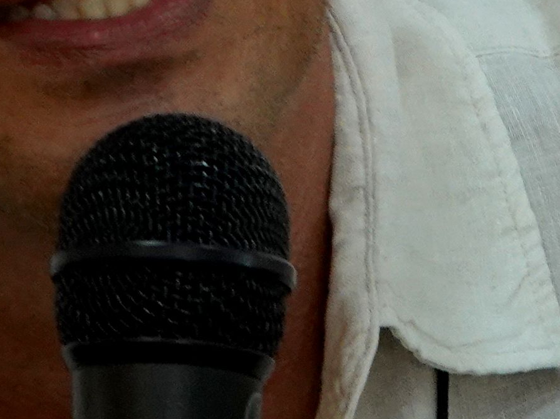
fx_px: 46934
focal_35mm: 2902
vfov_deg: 0.5
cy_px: -134
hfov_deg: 0.7
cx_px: 658
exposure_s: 1/60
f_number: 4
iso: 800
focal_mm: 180.69
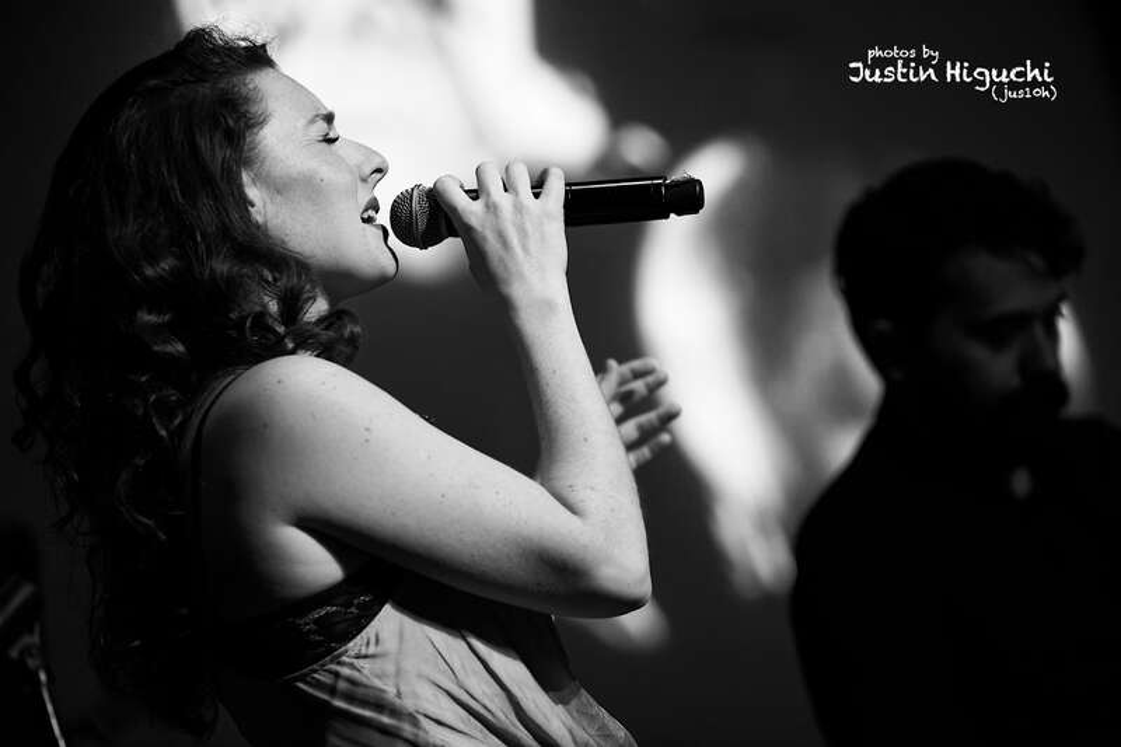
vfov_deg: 9.8
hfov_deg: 14.7
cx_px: 560
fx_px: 4358
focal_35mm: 140
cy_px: 374
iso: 3200
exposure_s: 1/125
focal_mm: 140
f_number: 2.8
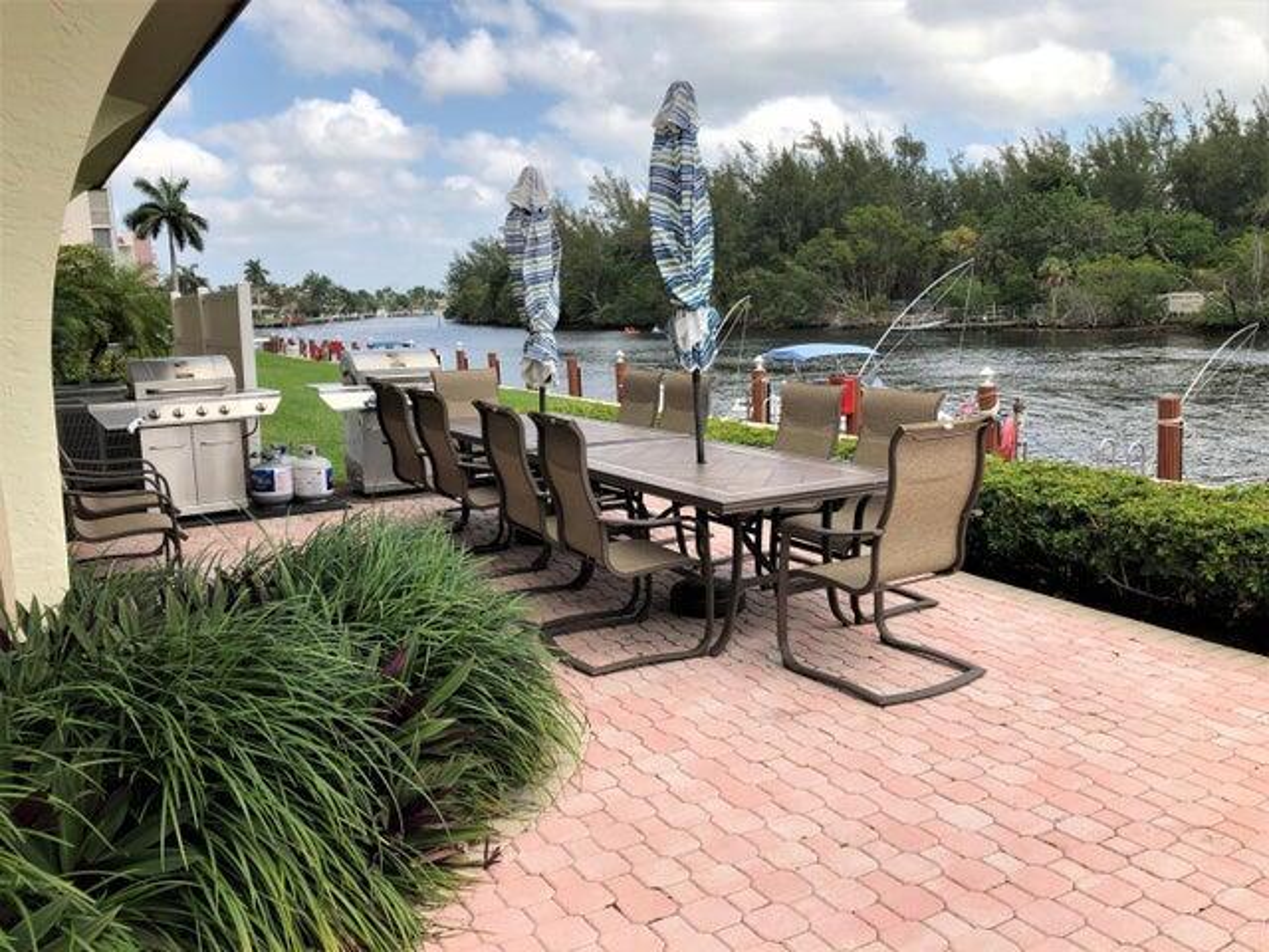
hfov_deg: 63.4
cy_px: 476
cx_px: 634
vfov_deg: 49.7
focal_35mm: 28
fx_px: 1026
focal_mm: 3.99
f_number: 1.8
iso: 20
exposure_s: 1/1372
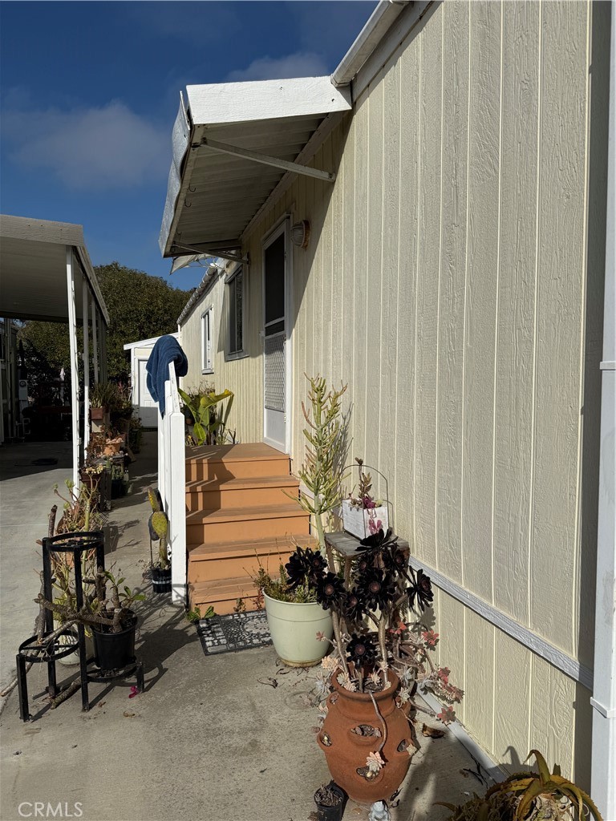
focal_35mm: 24
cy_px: 410
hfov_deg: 56.8
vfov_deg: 71.6
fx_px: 569
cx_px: 308
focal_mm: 6.76
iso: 80
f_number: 1.78
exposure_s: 1/14286
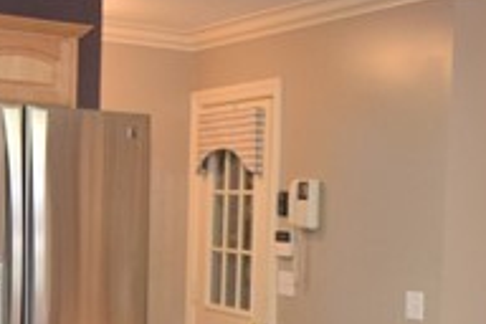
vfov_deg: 15.8
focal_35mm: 85
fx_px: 1147
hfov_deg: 23.7
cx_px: 344
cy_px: 316
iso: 800
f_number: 4.5
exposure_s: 1/80
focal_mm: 10
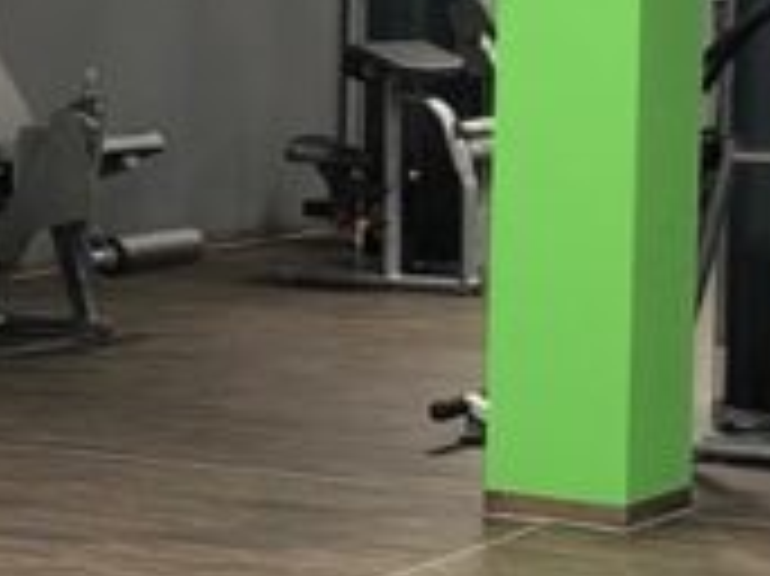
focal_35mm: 168
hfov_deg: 11.7
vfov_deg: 8.8
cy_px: 333
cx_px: 194
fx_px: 3734
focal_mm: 3.99
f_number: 1.8
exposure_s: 1/17
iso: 80
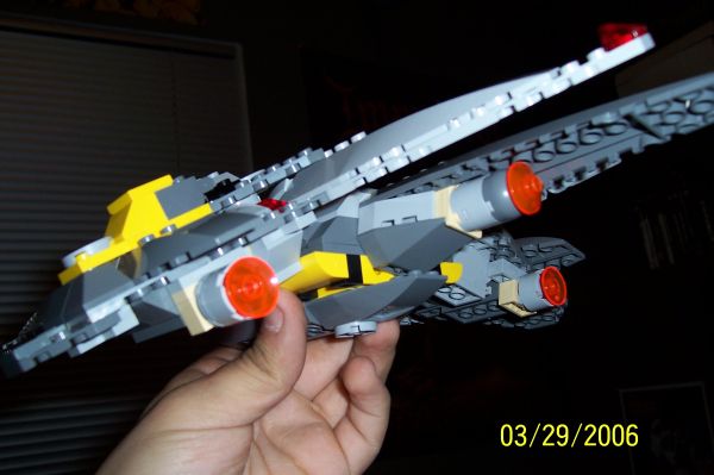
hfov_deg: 55.8
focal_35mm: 34
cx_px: 357
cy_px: 238
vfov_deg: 38.8
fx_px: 674
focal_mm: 5.6
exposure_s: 1/60
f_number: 2.7
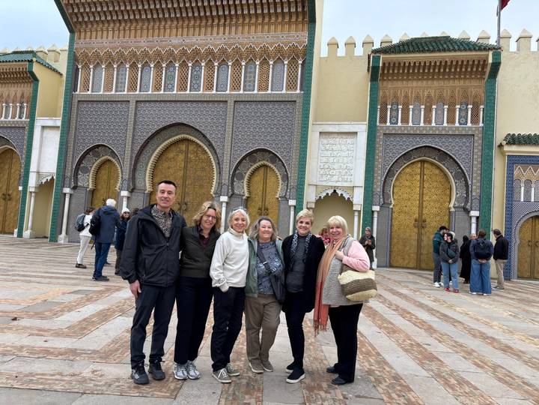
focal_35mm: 26
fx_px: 405
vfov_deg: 53.1
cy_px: 202
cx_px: 270
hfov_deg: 67.3
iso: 32
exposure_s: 1/124
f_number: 1.6
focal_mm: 5.96
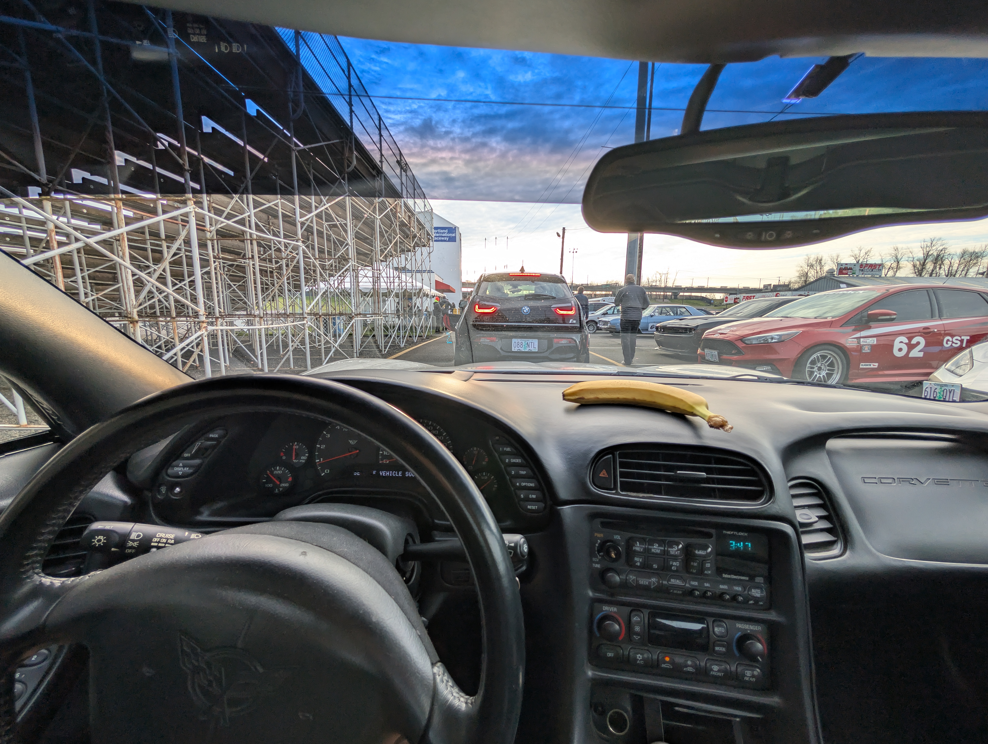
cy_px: 372
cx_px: 494
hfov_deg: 110.5
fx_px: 343
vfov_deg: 94.6
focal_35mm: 12
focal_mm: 2.02
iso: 48
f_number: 1.7
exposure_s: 1/454
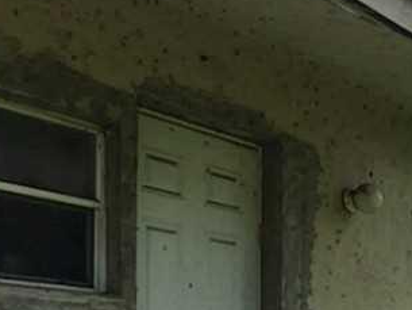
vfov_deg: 18.3
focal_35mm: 76
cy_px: 386
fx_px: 905
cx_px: 439
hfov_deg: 24.2
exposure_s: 1/1786
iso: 32
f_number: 2.2
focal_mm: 4.15
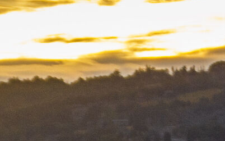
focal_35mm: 867
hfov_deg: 2.4
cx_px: 399
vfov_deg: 1.5
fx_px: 5315
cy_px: 290
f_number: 9
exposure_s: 1/160
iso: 400
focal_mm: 95
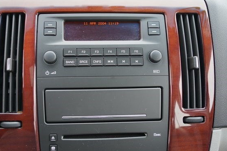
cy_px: 65
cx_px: 101
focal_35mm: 39
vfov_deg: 34.2
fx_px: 246
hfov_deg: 49.5
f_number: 4
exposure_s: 1/60
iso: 250
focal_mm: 34
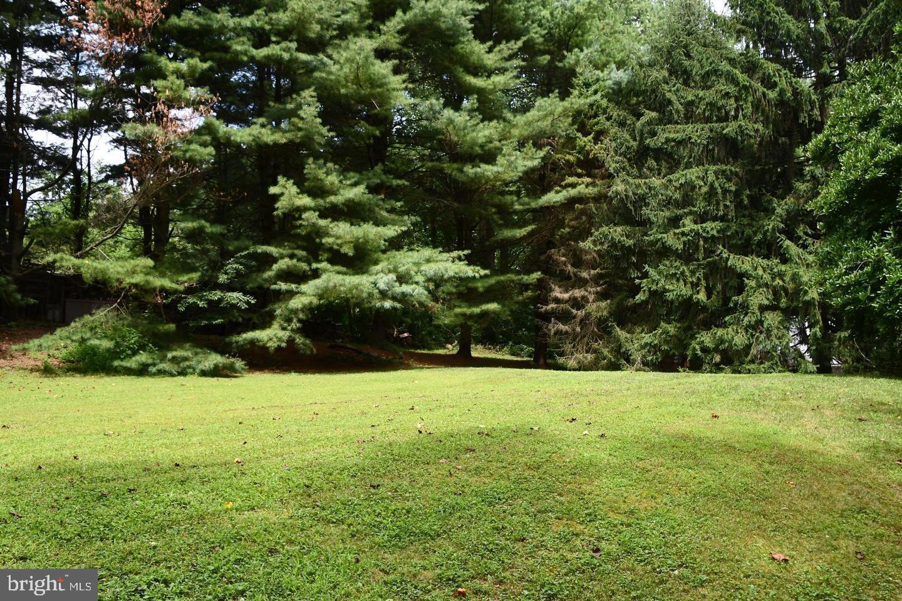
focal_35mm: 27
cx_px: 451
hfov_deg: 67.4
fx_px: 676
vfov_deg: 47.9
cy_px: 300
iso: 1250
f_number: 11
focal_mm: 18
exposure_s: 1/500
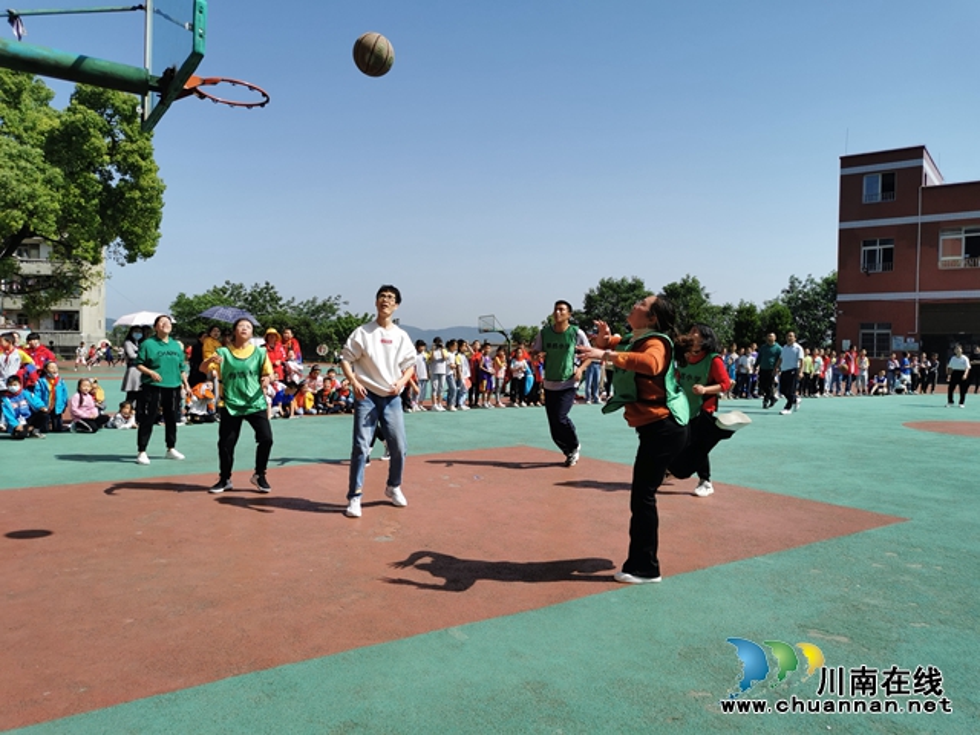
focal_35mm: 27
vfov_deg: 51.4
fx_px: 764
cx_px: 490
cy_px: 368
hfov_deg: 65.3
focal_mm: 5.58
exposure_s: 1/3436
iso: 50
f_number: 1.8
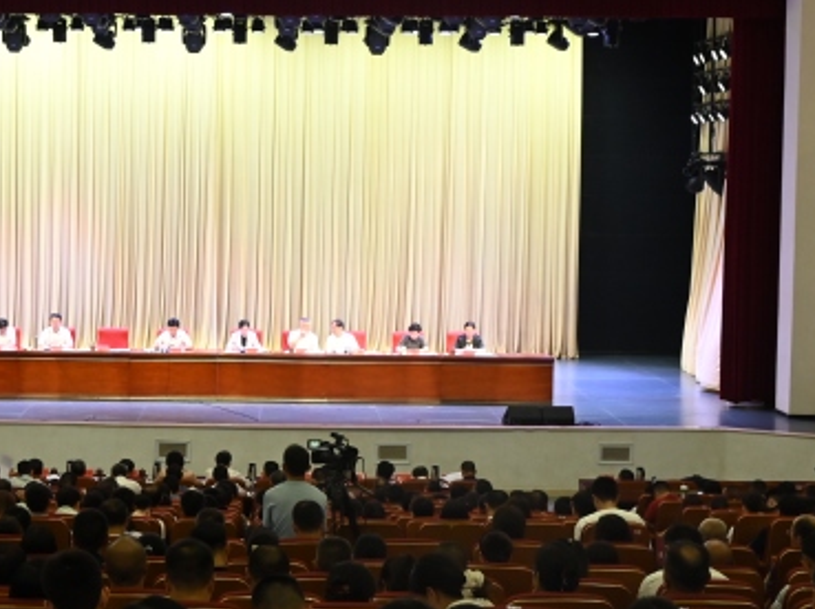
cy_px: 287
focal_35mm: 72
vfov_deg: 20.4
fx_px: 1694
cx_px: 203
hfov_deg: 26.7
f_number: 6.3
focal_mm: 31
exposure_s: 1/50
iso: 2000
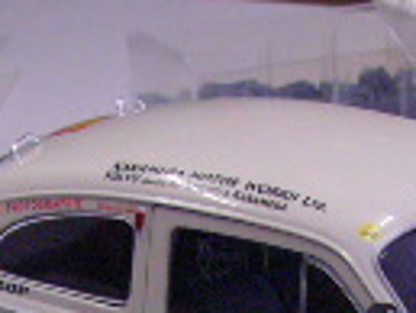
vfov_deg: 8.0
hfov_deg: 11.1
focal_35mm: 178
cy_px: 591
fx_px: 2141
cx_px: 164
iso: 200
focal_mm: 6
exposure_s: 1/40
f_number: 2.8
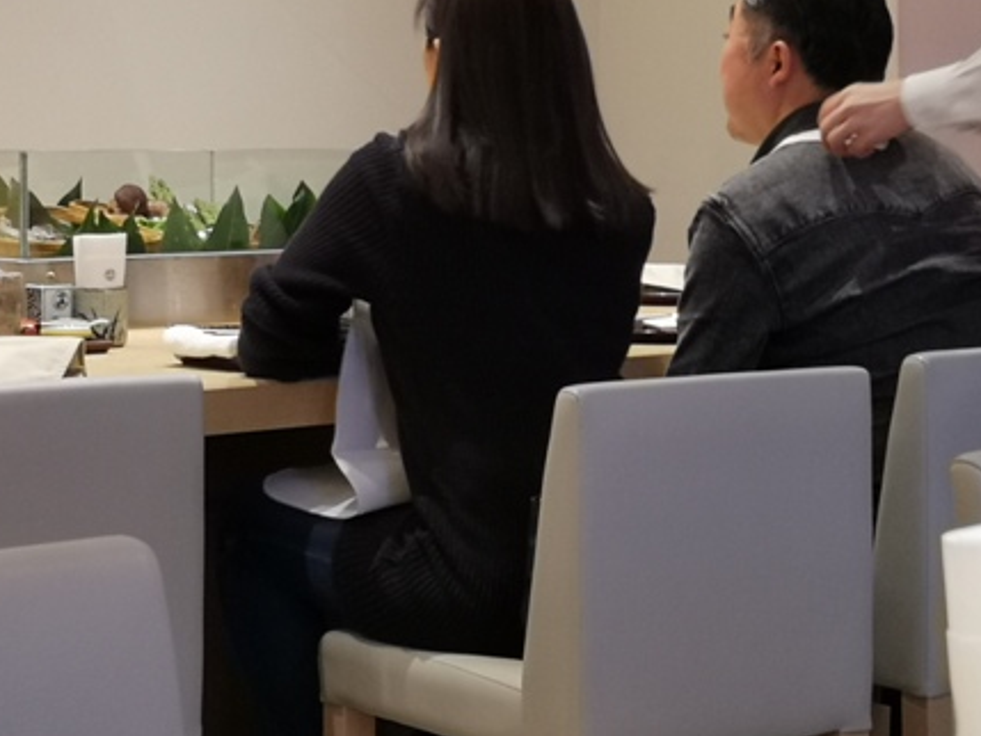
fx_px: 2693
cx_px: 588
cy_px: 112
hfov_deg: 20.6
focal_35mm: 95
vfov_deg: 15.4
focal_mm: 3.95
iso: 160
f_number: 1.8
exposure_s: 1/33.3
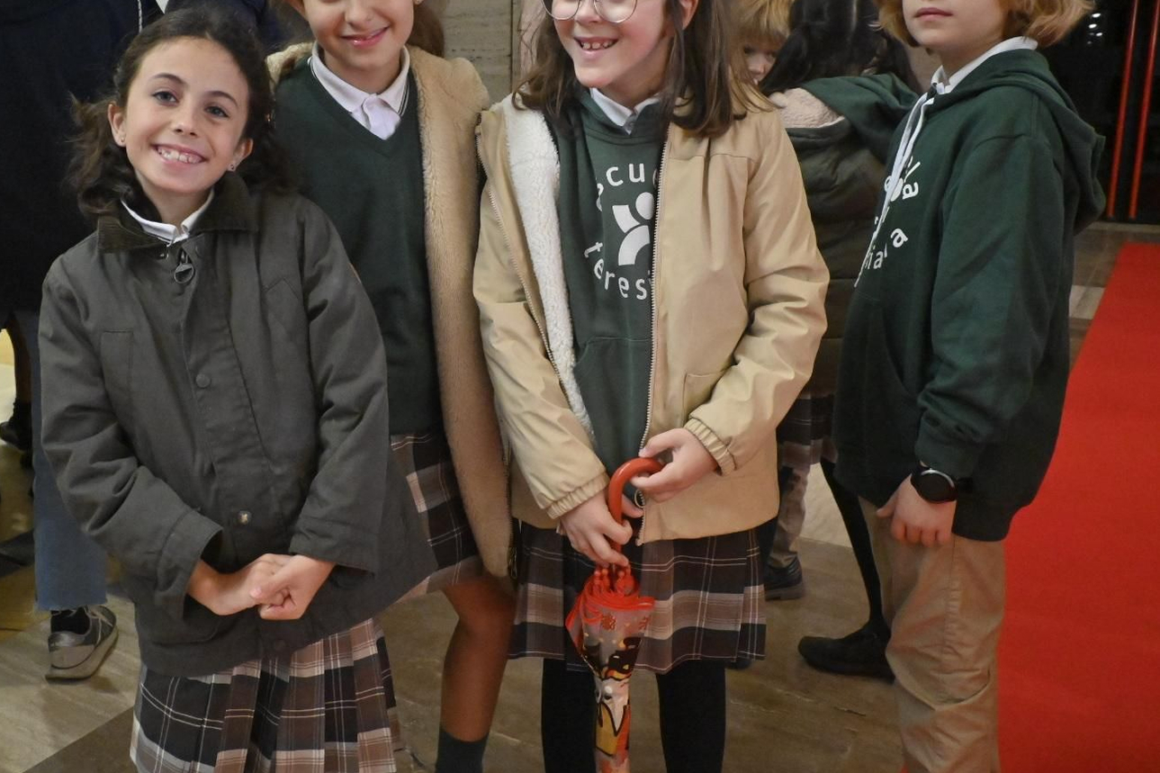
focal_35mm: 36
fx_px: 1170
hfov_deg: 52.2
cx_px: 441
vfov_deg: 36.5
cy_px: 316
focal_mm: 19.5
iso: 5000
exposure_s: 1/250
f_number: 5.6
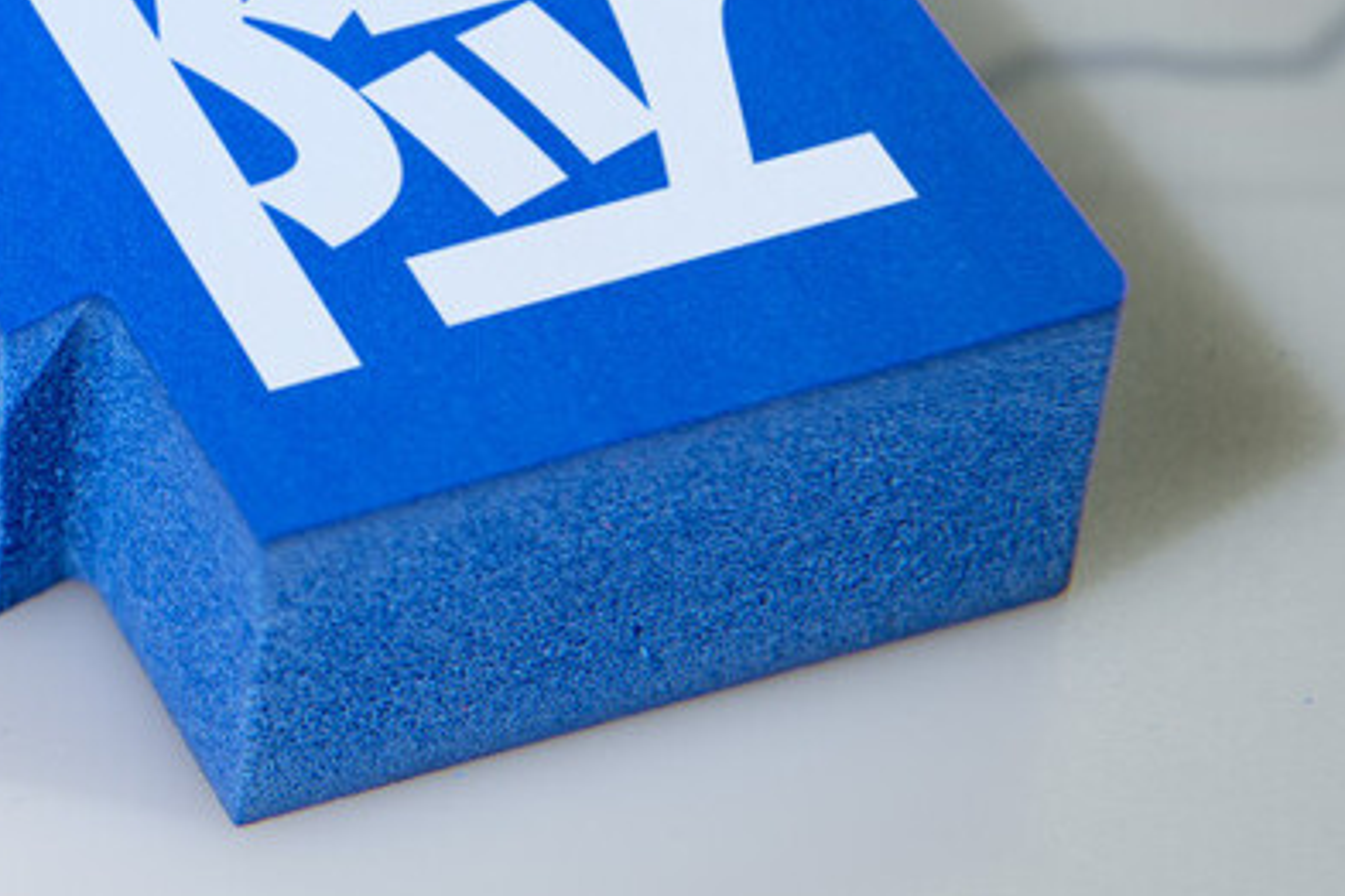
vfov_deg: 6.4
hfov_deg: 9.4
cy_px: 27
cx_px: -544
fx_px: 7995
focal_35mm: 214
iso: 160
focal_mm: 70
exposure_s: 1/100
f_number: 8
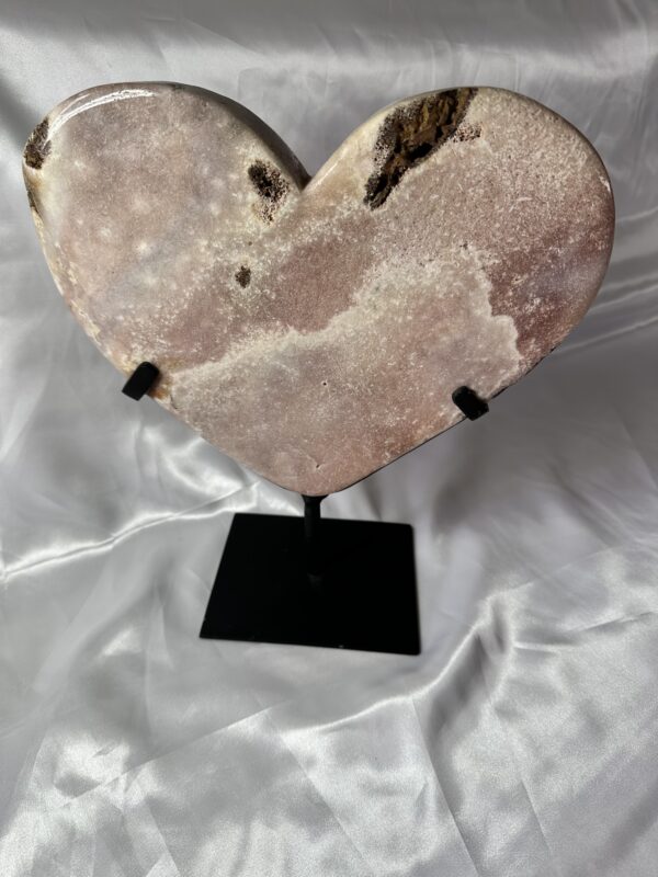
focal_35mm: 24
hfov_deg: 56.8
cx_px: 329
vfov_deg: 71.6
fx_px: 608
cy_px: 438
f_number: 1.78
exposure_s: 1/218
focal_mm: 6.86
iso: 64
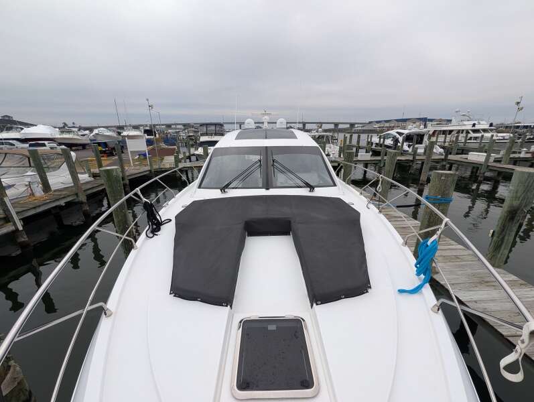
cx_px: 267
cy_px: 201
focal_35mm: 12
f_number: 1.7
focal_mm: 2.02
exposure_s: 1/3077
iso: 49
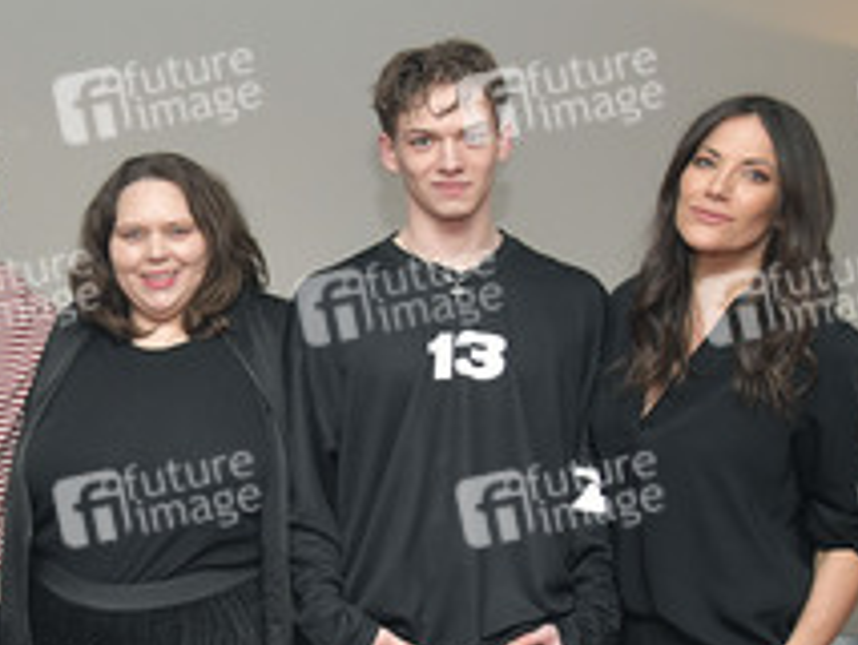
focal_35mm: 63
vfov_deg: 23.3
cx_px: 50
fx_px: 1562
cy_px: 399
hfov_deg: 29.2
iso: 2000
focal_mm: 31
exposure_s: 1/200
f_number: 5.6
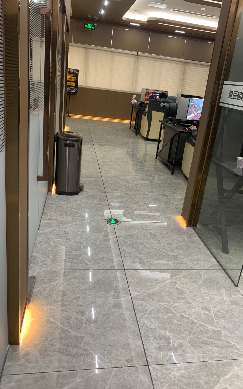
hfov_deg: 44.5
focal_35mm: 28
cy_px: 192
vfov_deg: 66.5
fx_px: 297
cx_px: 131
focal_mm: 4.25
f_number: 1.8
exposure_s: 1/60
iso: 160
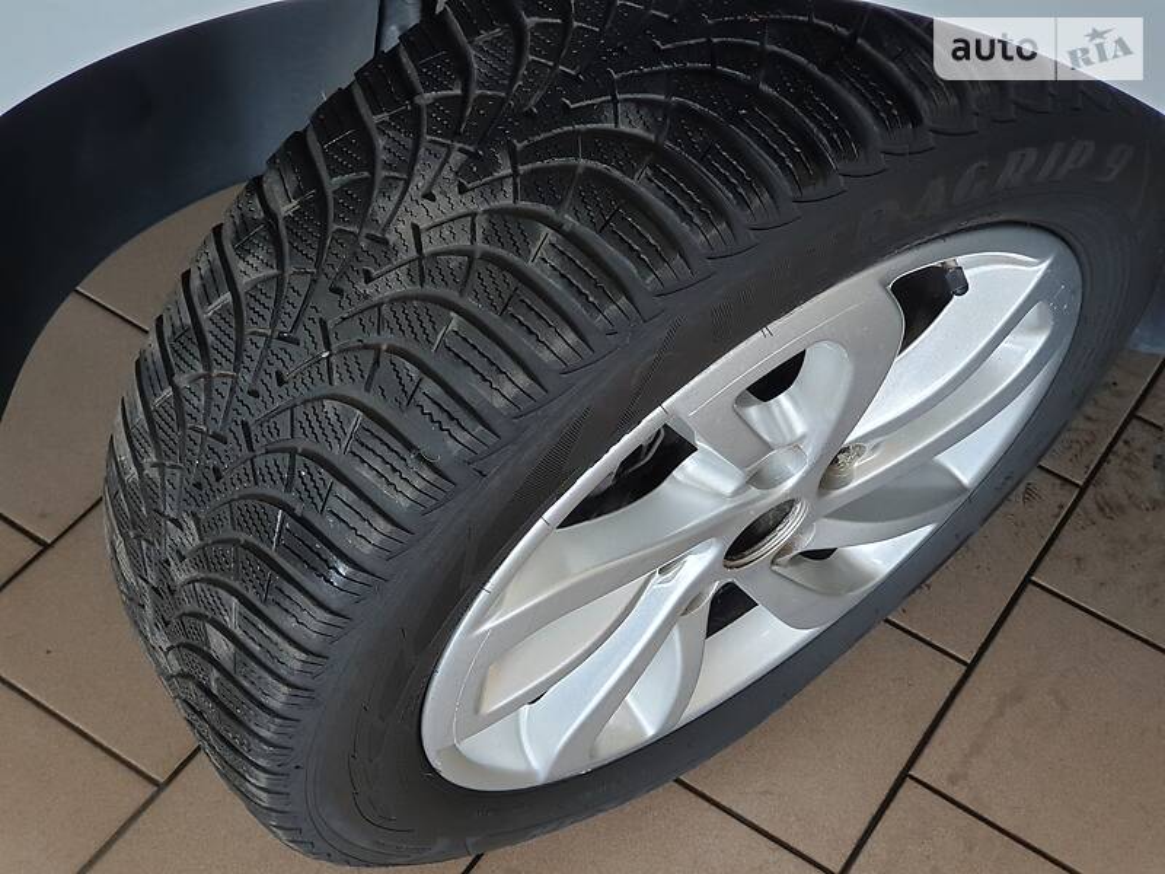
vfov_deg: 28.0
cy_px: 437
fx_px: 1750
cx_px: 582
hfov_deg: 36.8
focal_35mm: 52
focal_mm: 6
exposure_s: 1/25
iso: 160
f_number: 2.4
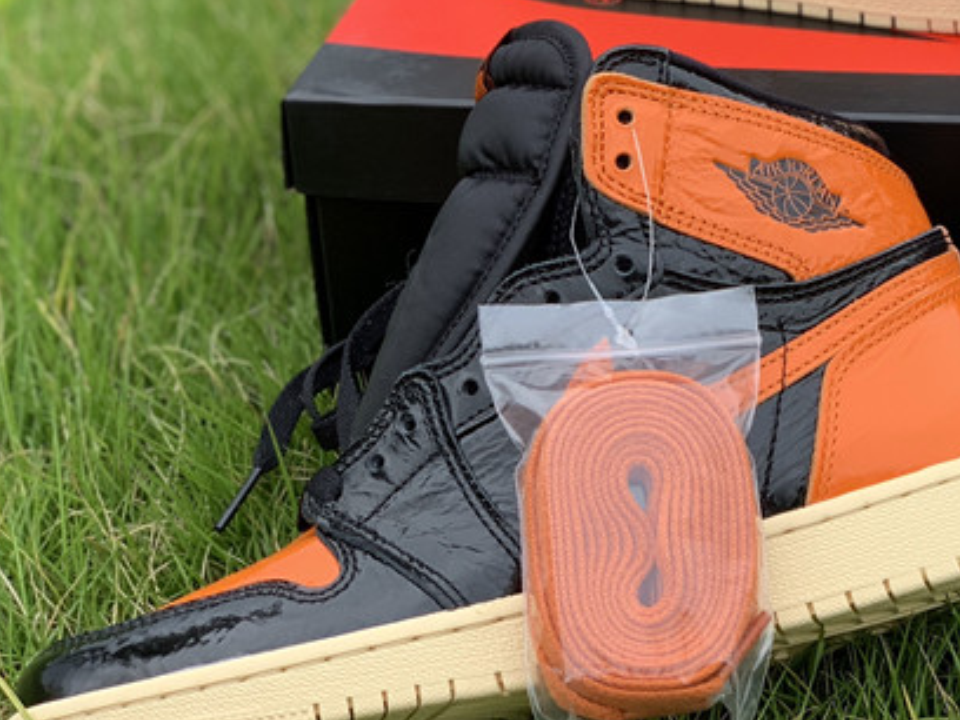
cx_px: 852
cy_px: 131
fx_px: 2829
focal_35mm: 102
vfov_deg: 14.4
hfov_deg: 18.9
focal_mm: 6
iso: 16
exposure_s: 1/289
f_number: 2.4
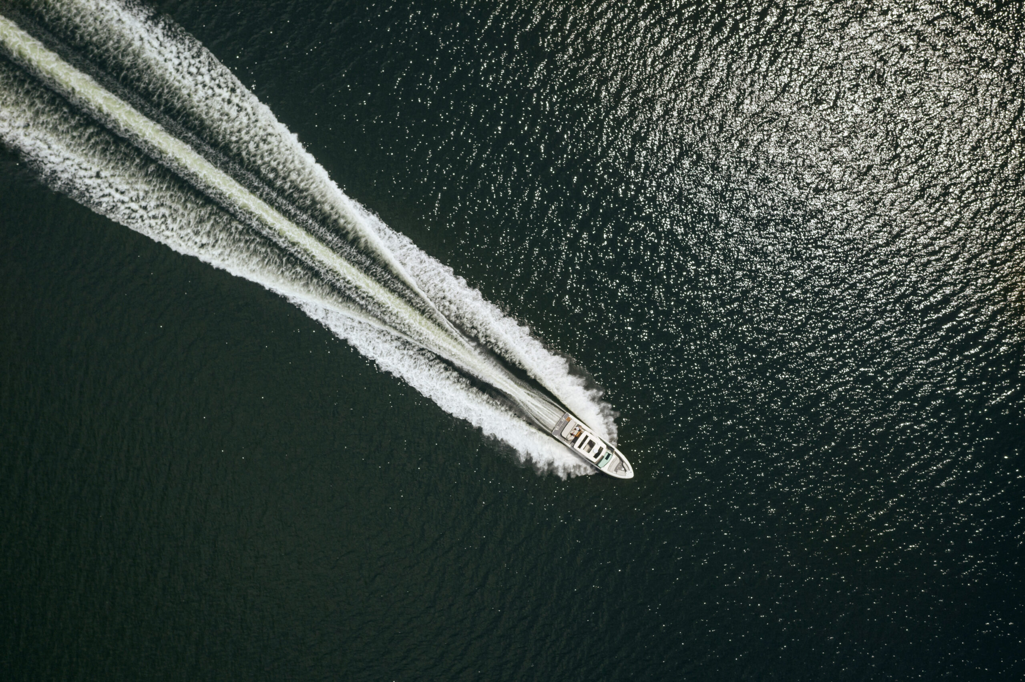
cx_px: 512
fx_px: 797
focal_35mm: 28
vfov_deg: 46.4
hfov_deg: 65.5
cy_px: 341
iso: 100
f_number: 5.6
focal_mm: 10.26
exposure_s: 1/160
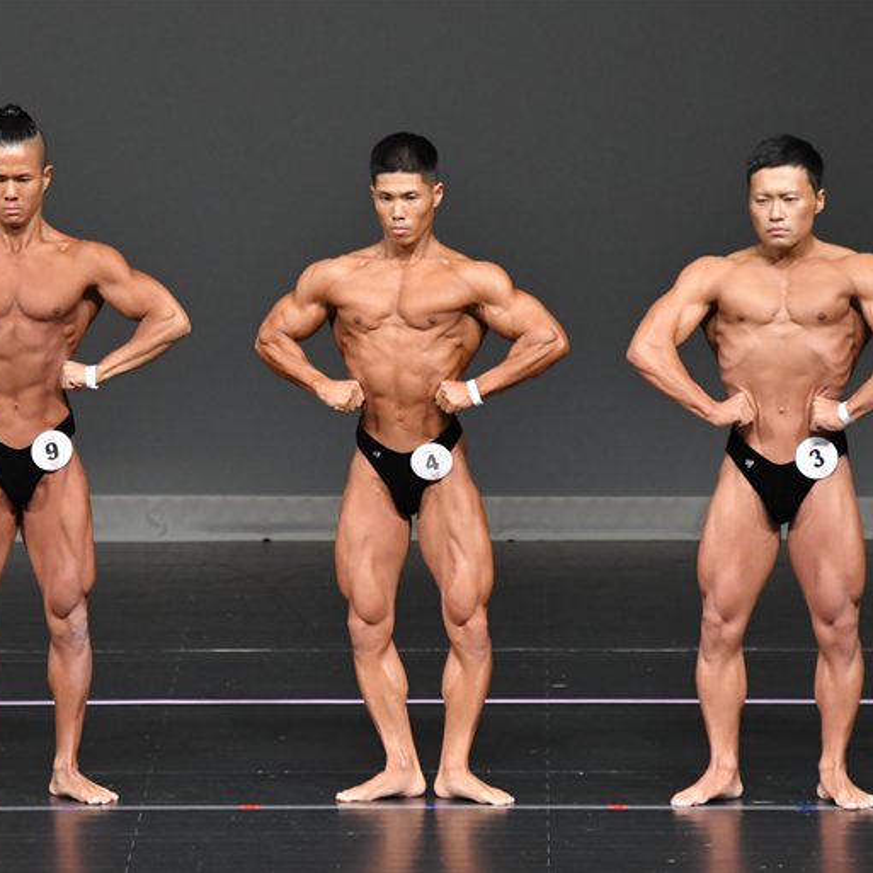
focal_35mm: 404
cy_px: 436
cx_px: 280
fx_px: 11527
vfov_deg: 4.3
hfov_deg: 4.3
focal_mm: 210
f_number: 5.6
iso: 4000
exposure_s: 1/400
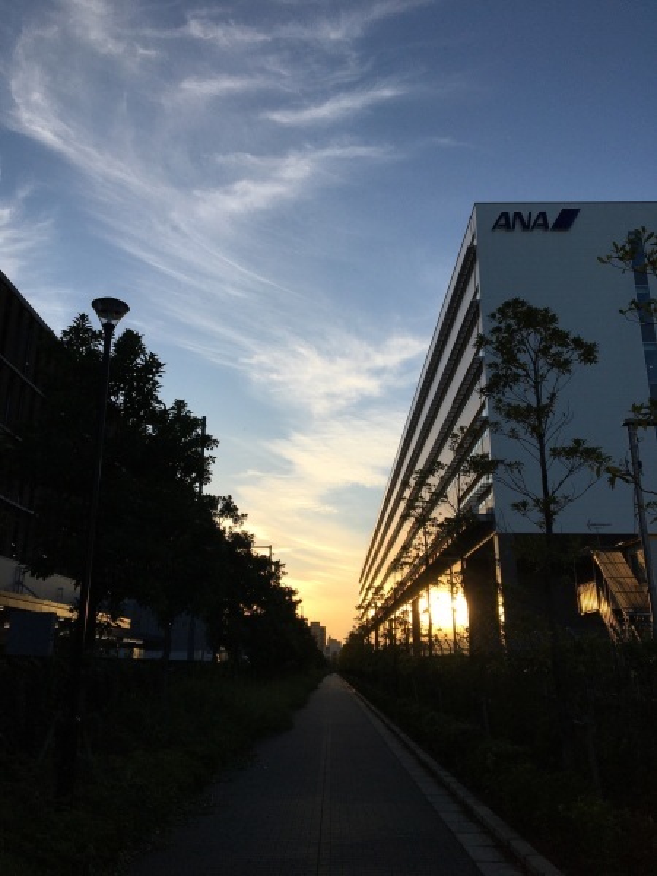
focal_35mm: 29
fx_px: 734
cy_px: 438
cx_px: 328
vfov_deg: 61.7
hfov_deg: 48.2
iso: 25
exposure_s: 1/1789
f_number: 2.2
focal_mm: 4.15
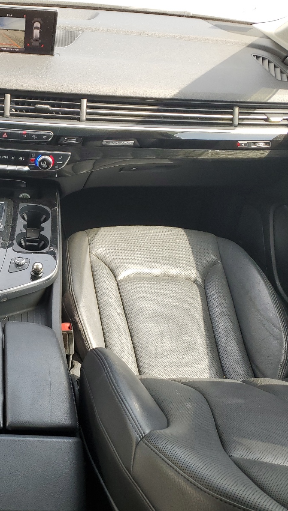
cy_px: 255
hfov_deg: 29.1
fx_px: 516
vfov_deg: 52.8
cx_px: -2
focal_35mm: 38
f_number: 1.5
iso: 50
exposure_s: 1/227
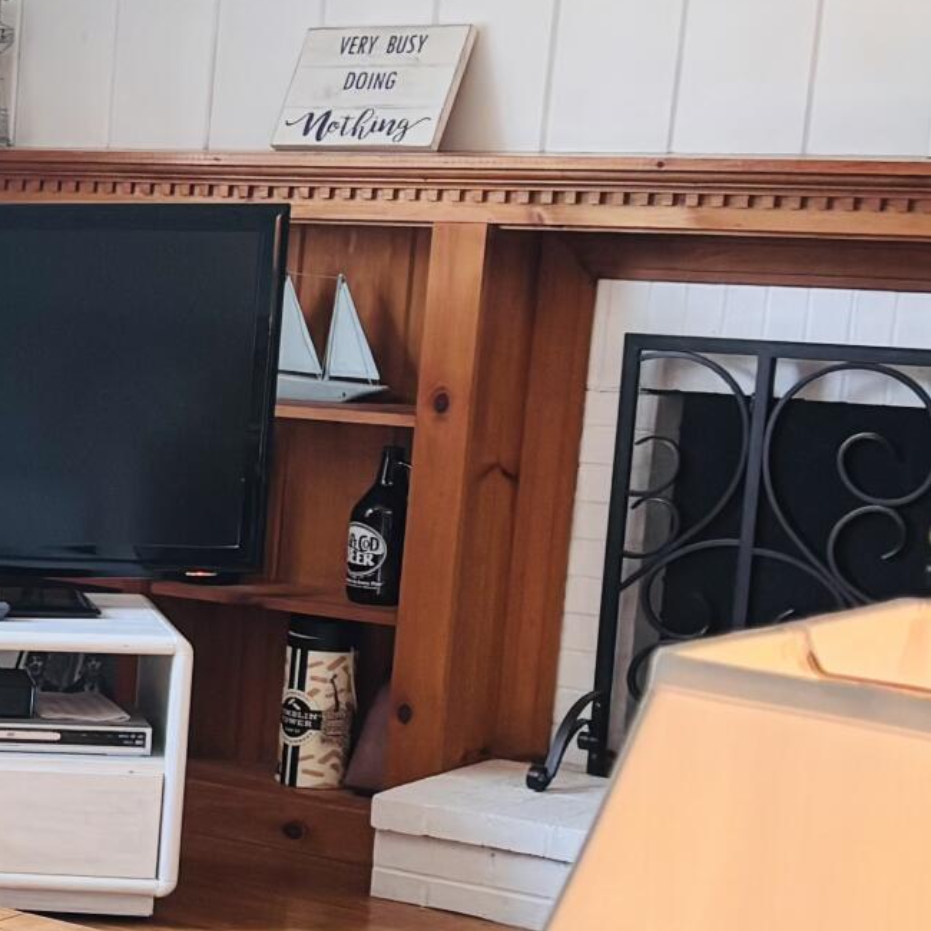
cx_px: -1044
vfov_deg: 16.3
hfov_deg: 13.5
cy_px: 778
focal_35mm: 106
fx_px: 3225
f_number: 1.6
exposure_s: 1/120
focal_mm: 5.96
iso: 100
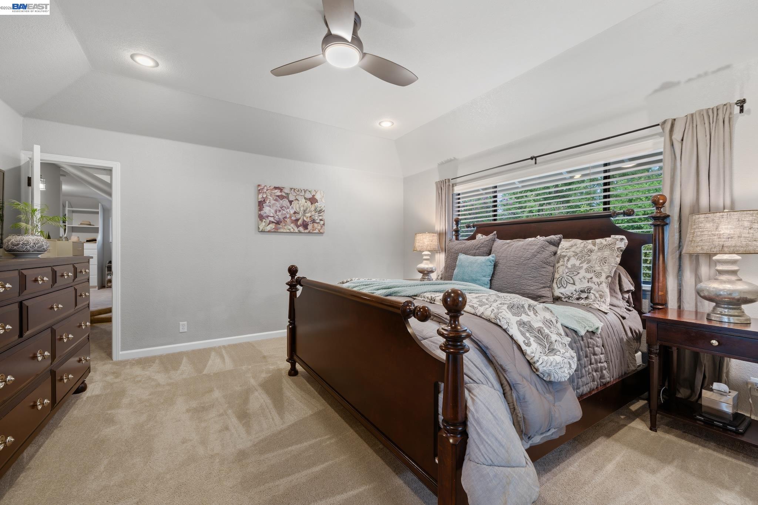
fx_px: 295
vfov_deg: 81.2
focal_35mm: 14
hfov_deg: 104.3
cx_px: 379
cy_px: 252
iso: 250
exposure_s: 1
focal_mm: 14
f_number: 8
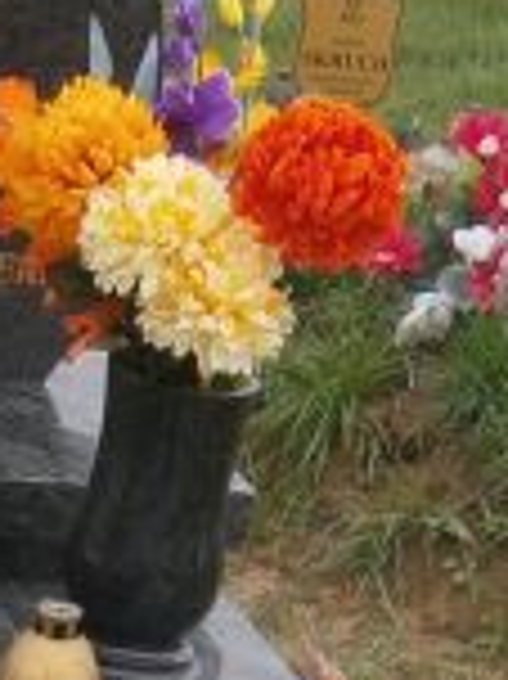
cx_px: -22
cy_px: 1083
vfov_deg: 12.6
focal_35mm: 147
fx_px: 2880
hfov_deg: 10.0
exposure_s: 1/250
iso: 80
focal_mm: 4.7
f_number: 2.8
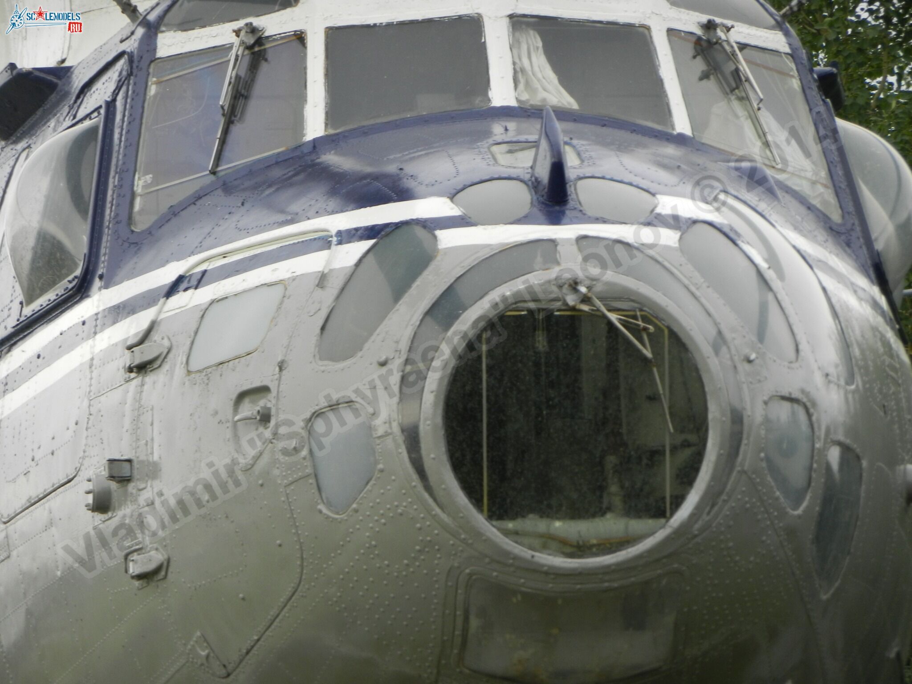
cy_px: 342
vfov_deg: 5.9
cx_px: 456
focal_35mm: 252
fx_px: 6639
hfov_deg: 7.9
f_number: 5.3
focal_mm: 45.3
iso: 160
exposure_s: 1/320
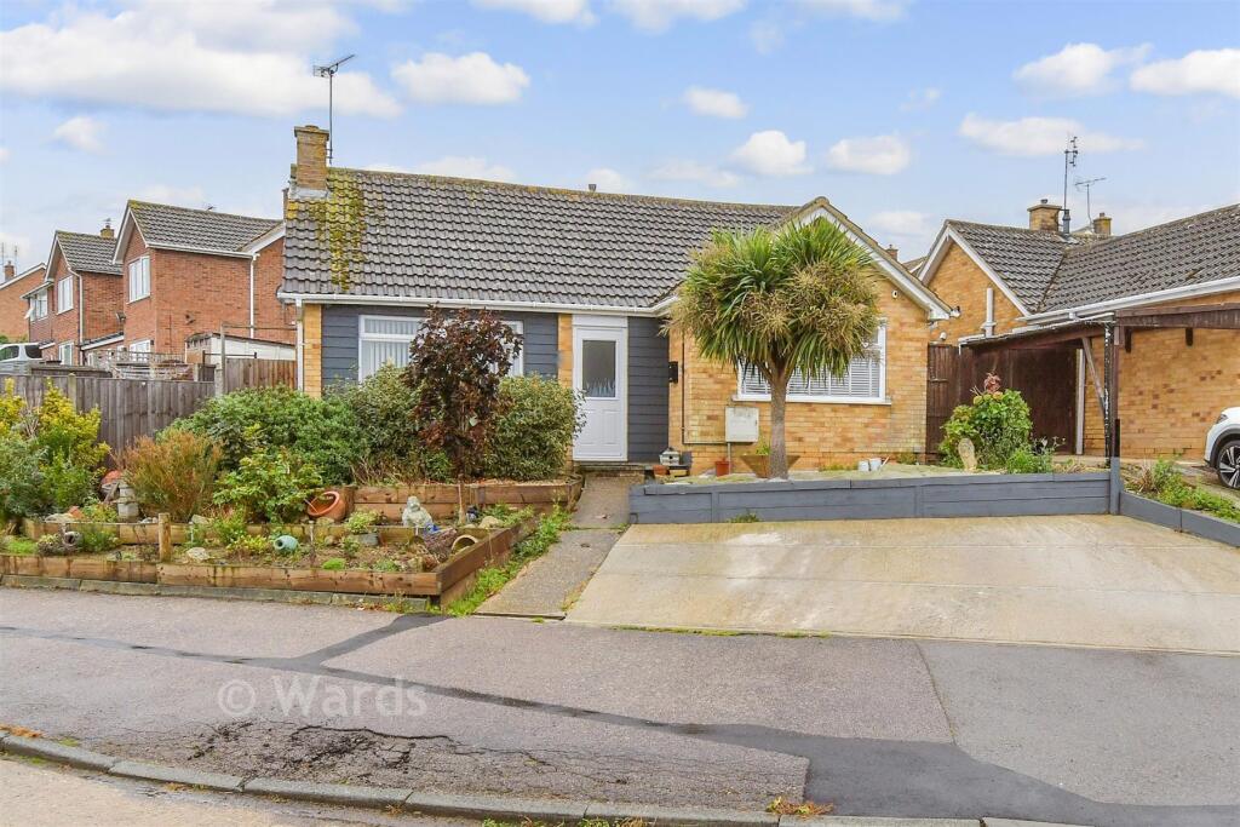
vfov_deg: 59.5
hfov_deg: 81.2
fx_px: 723
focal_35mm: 21
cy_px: 414
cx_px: 620
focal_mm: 14
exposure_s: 1/80
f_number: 8
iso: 320
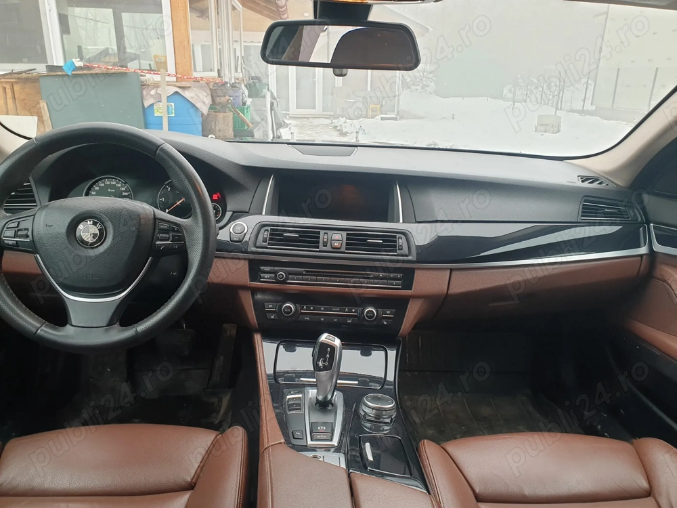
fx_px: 508
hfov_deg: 67.3
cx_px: 338
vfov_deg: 53.1
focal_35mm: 26
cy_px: 254
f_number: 2.4
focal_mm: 4.3
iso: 64
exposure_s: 1/50
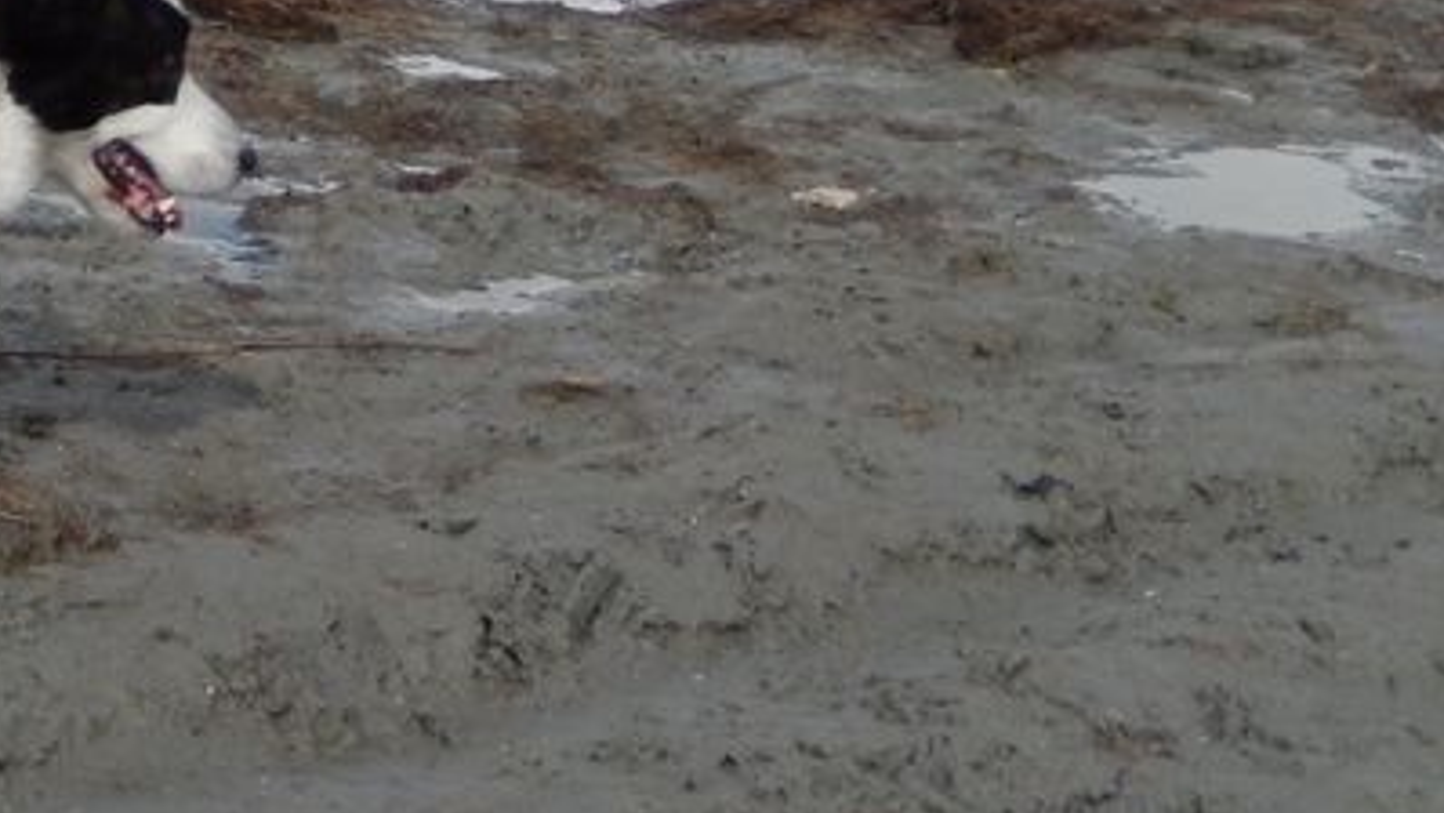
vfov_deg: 11.1
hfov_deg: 18.7
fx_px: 4021
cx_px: -522
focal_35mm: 105
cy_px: -359
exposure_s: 1/400
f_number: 7.6
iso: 125
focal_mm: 5.7
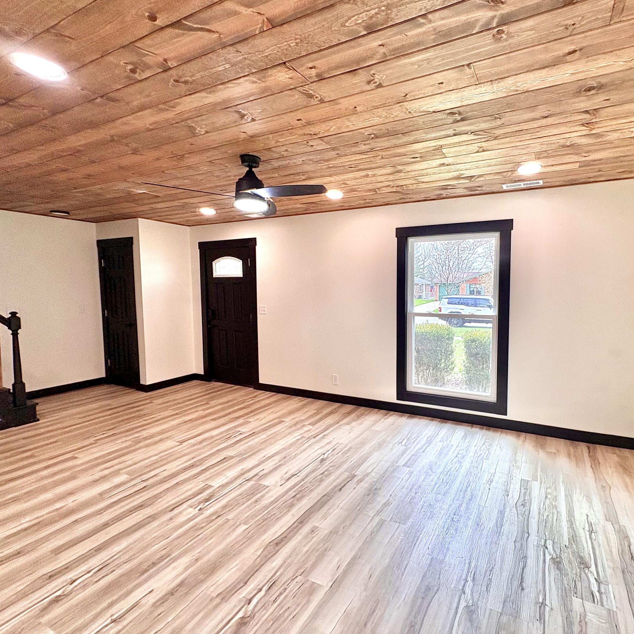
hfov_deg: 82.5
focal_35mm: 17
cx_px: 394
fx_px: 352
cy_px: 313
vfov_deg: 84.0
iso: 80
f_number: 2.2
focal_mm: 2.22
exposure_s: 1/138
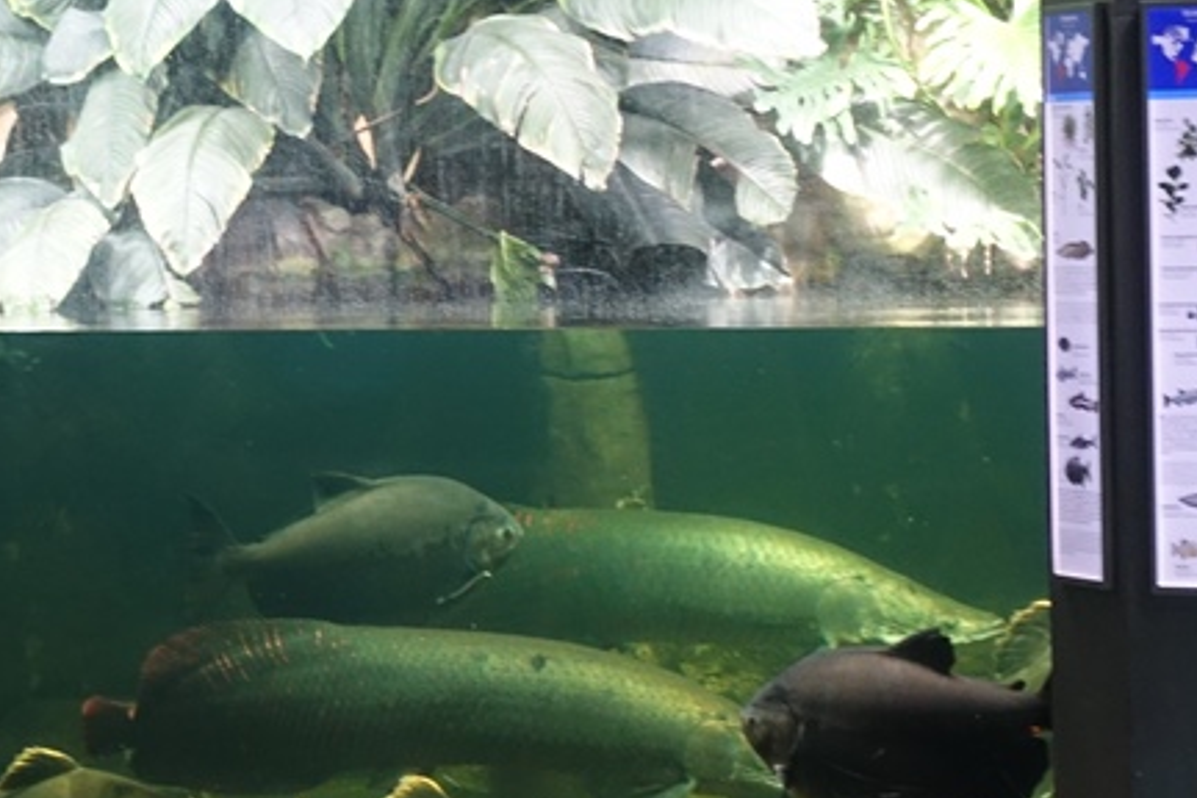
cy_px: 165
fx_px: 5519
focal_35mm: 166
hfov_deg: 12.2
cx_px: -66
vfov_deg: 8.3
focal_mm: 25.7
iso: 800
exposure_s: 1/50
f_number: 2.8
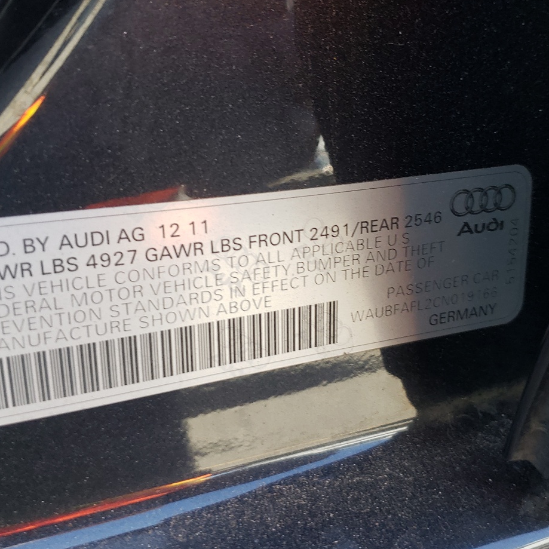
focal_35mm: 40
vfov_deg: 41.8
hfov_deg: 41.8
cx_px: 292
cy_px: 257
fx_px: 718
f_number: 1.5
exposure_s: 1/120
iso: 54
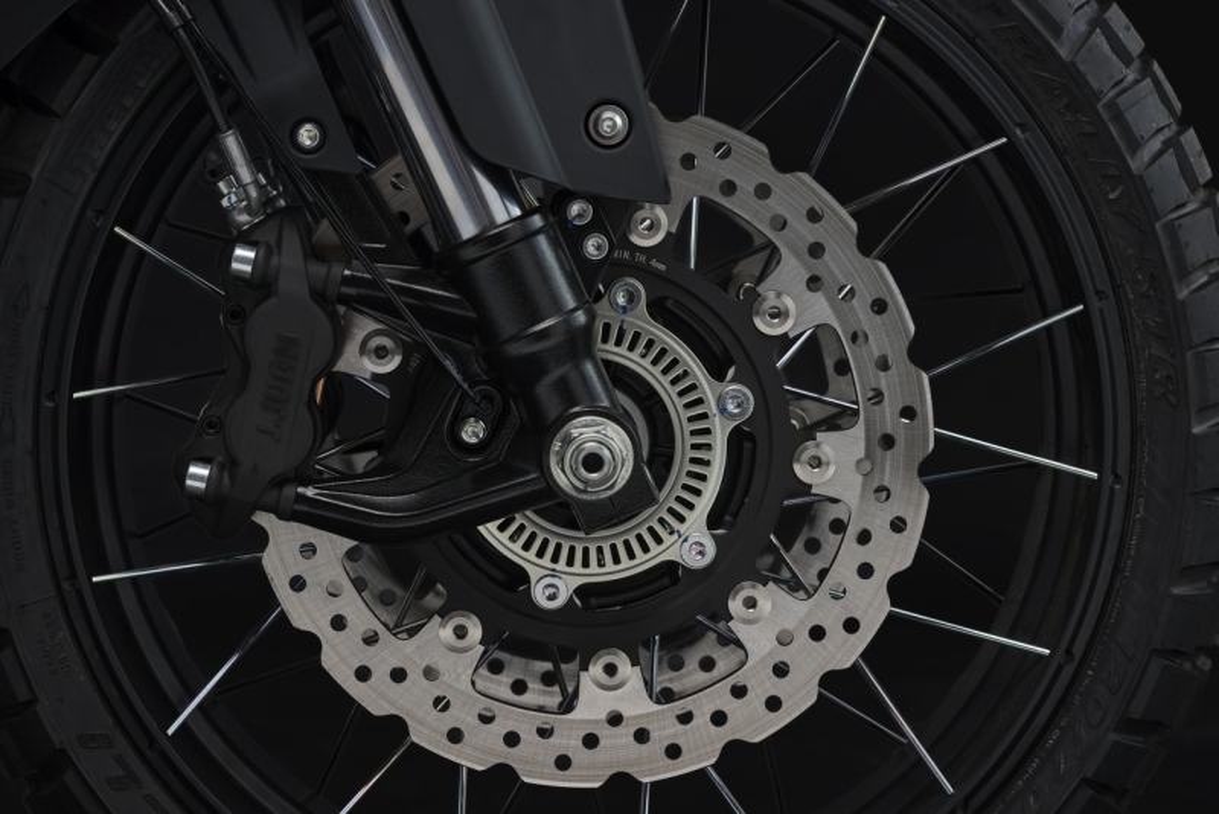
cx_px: 610
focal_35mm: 85
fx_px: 2879
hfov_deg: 23.9
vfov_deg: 16.1
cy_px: 407
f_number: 8
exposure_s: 1/125
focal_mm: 85
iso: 250
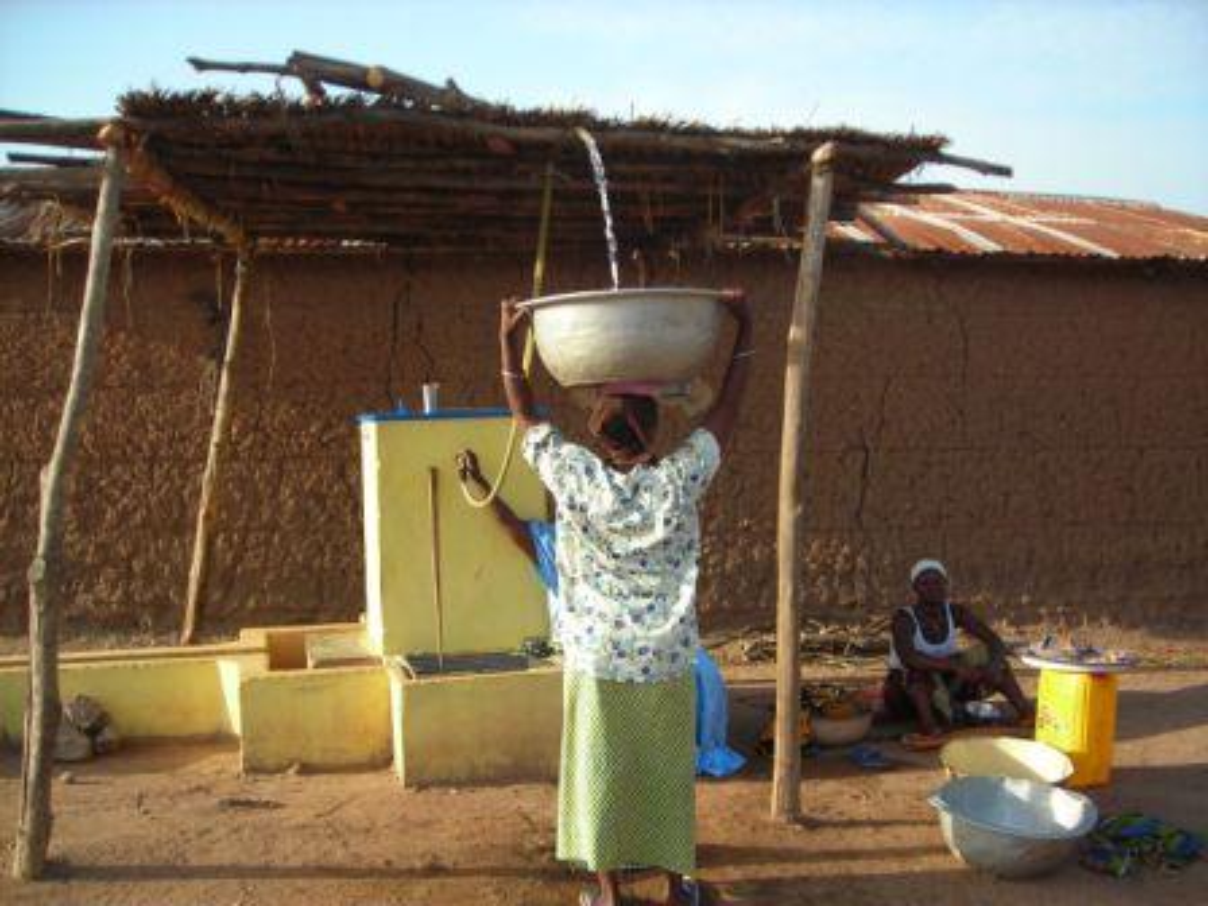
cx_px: 604
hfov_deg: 49.0
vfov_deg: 37.7
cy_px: 453
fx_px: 1326
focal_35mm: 38
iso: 50
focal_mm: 6.3
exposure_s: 1/238
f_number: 3.2
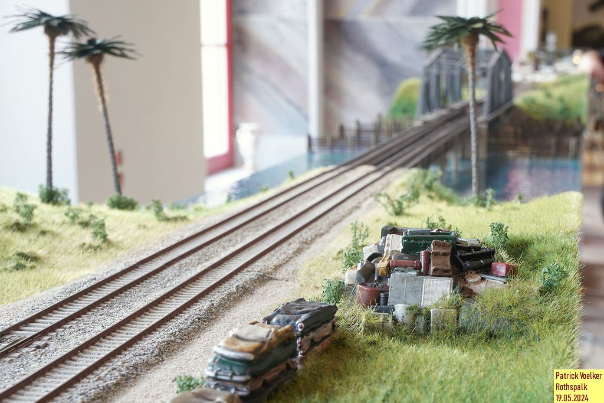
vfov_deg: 25.8
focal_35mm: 52
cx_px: 302
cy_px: 202
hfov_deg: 37.8
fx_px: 881
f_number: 8
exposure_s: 1/6
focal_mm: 35
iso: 200
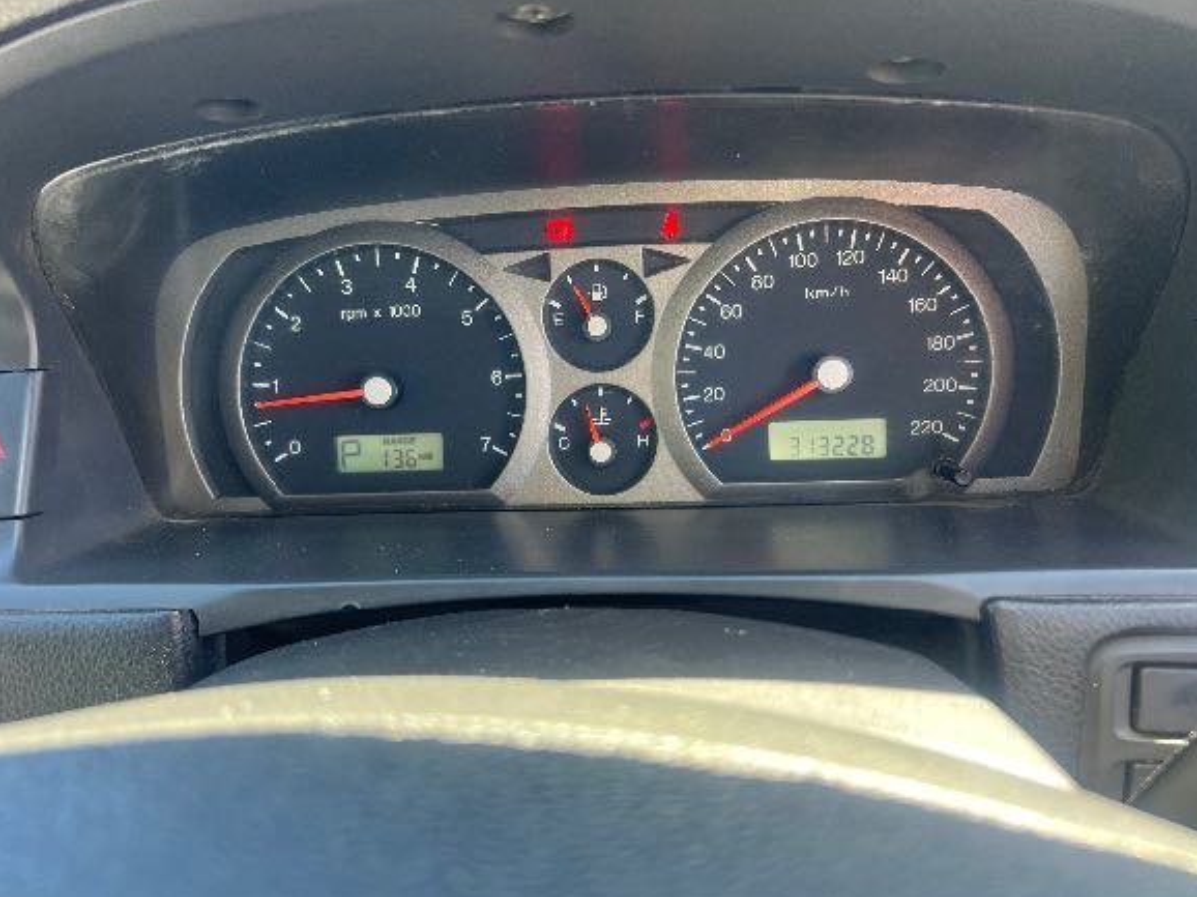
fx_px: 933
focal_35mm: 27
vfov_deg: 51.3
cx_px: 582
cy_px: 445
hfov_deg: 65.3
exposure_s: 1/121
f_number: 1.5
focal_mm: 5.7
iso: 125
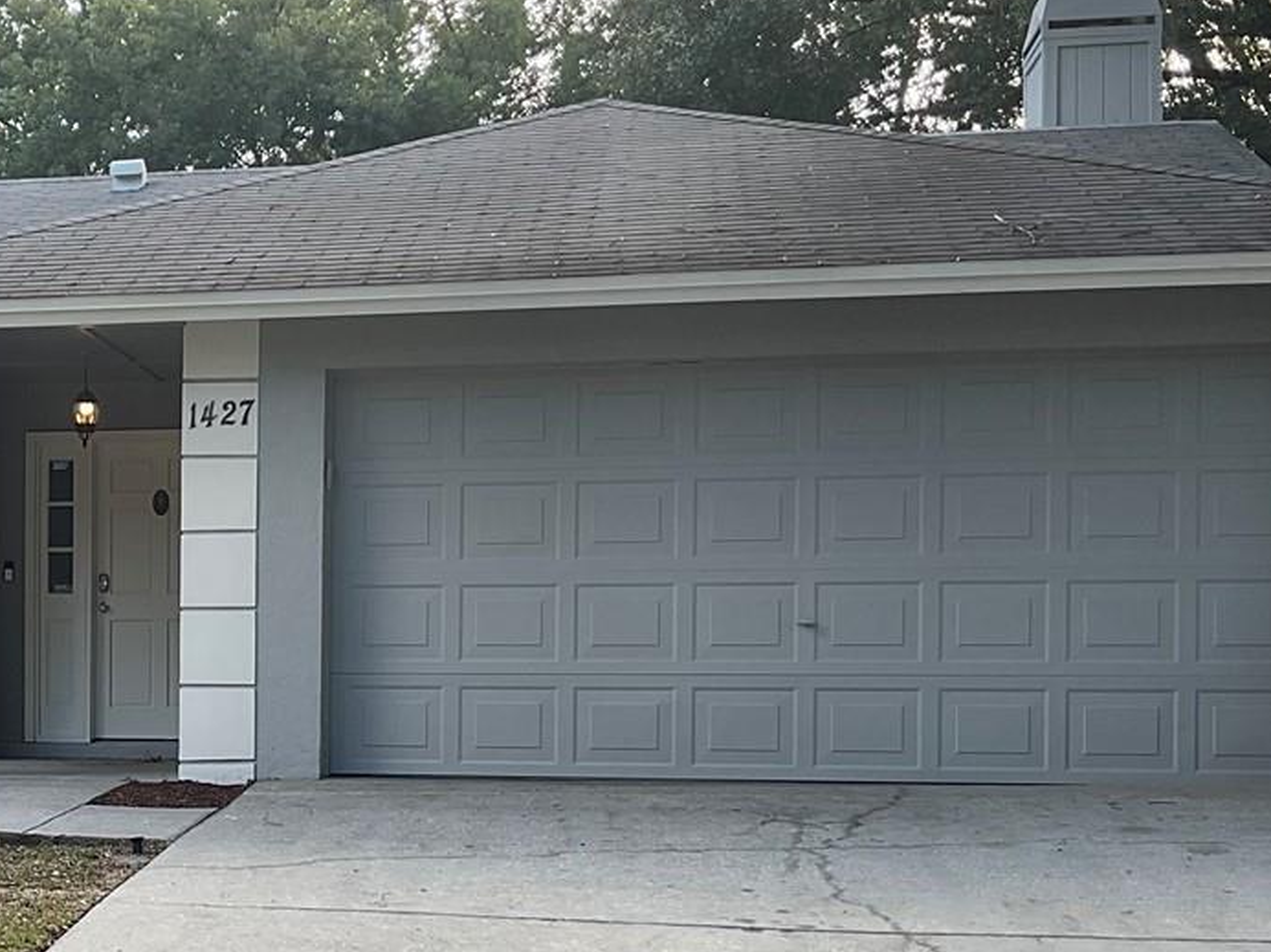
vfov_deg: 21.7
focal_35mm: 67
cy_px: 706
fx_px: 2459
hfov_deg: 27.5
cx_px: 37
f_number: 1.8
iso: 16
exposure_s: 1/168
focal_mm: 3
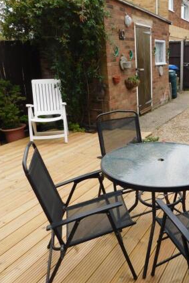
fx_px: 260
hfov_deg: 38.2
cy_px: 144
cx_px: 157
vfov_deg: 57.2
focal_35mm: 33
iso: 125
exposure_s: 1/500
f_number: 3
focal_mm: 4
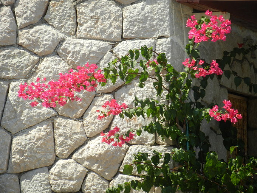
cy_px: 96
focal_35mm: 388
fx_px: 2881
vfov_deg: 3.8
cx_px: 128
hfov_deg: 5.1
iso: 160
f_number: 5.5
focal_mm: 69.8
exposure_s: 1/400
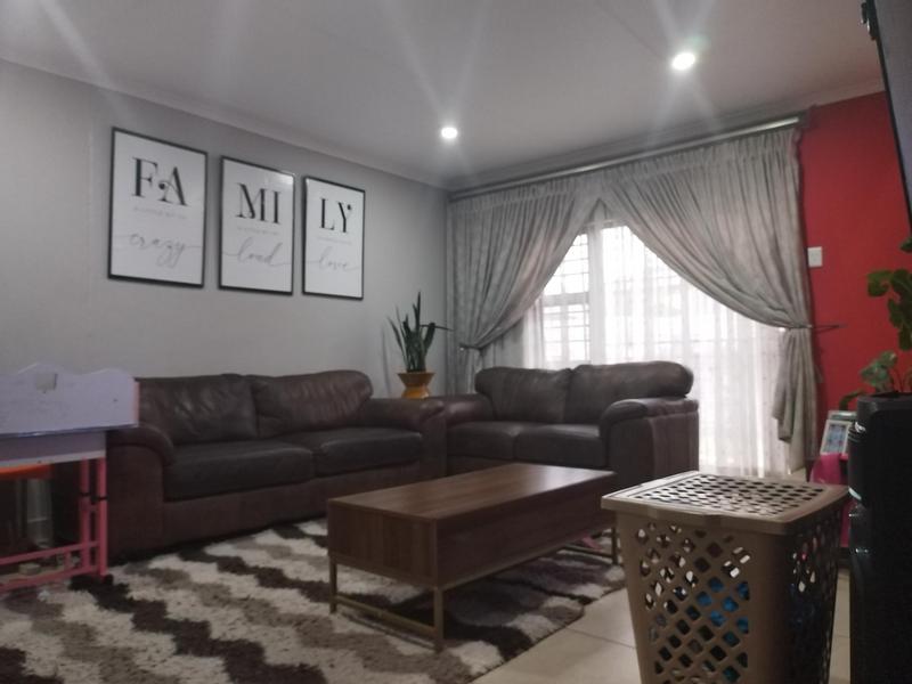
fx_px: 685
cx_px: 456
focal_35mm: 26
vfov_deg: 53.1
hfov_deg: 67.3
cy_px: 342
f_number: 1.8
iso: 1610
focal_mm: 6.24
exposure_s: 1/33.3
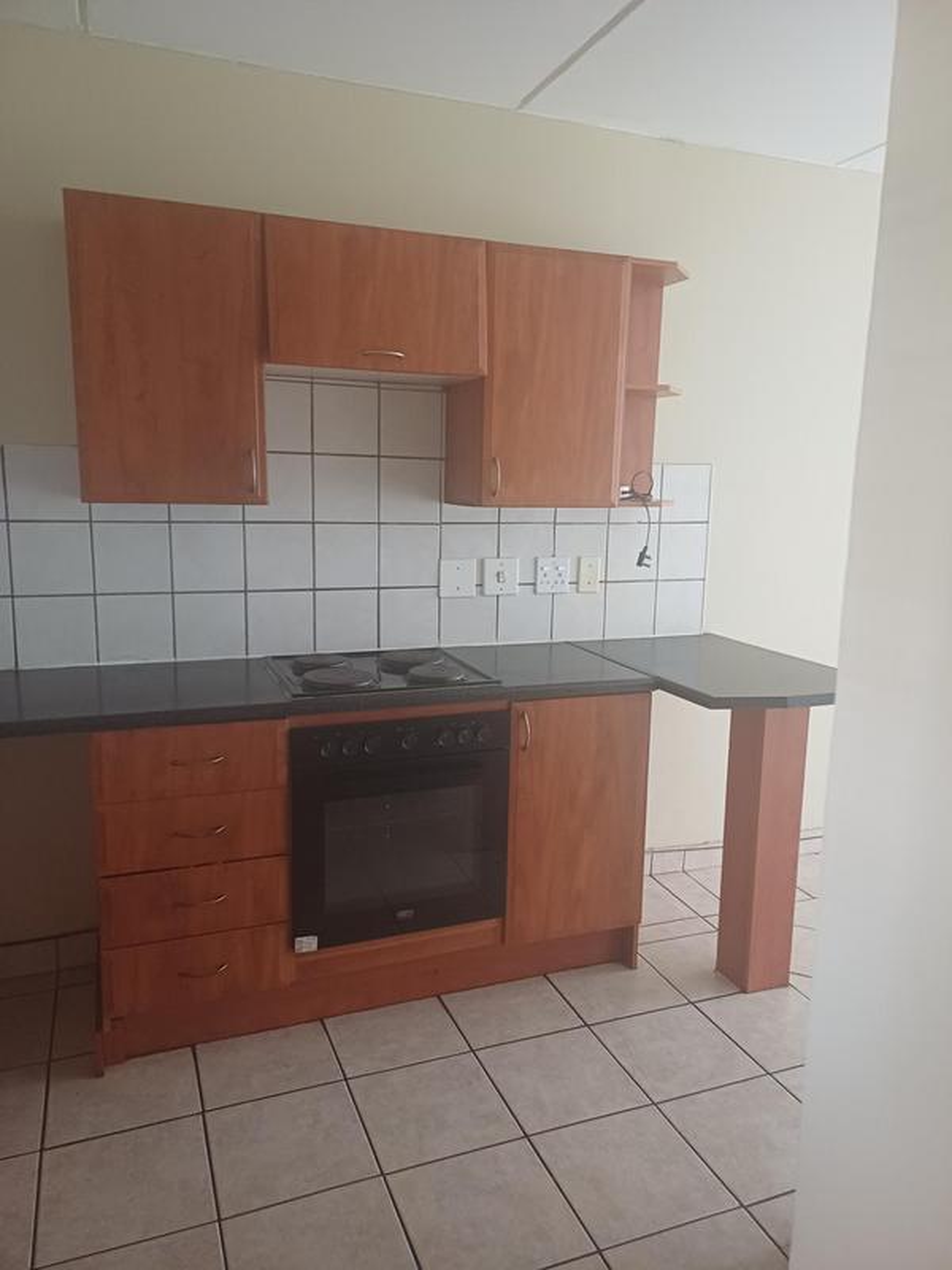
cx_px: 476
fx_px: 917
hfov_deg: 54.9
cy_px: 635
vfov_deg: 69.4
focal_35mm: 25
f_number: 1.8
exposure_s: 1/20
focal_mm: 4.65
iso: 640
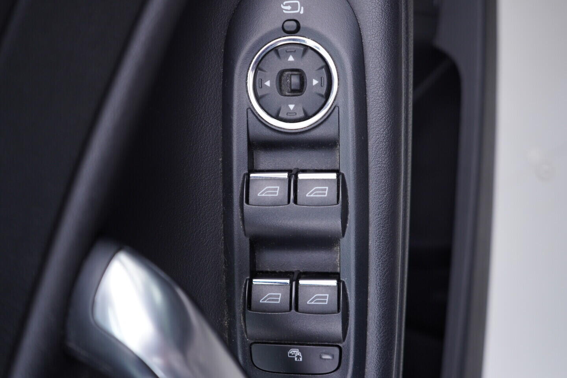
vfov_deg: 36.9
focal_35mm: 36
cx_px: 284
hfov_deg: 53.1
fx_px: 567
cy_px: 189
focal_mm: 24
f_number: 2.8
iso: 160
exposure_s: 1/40
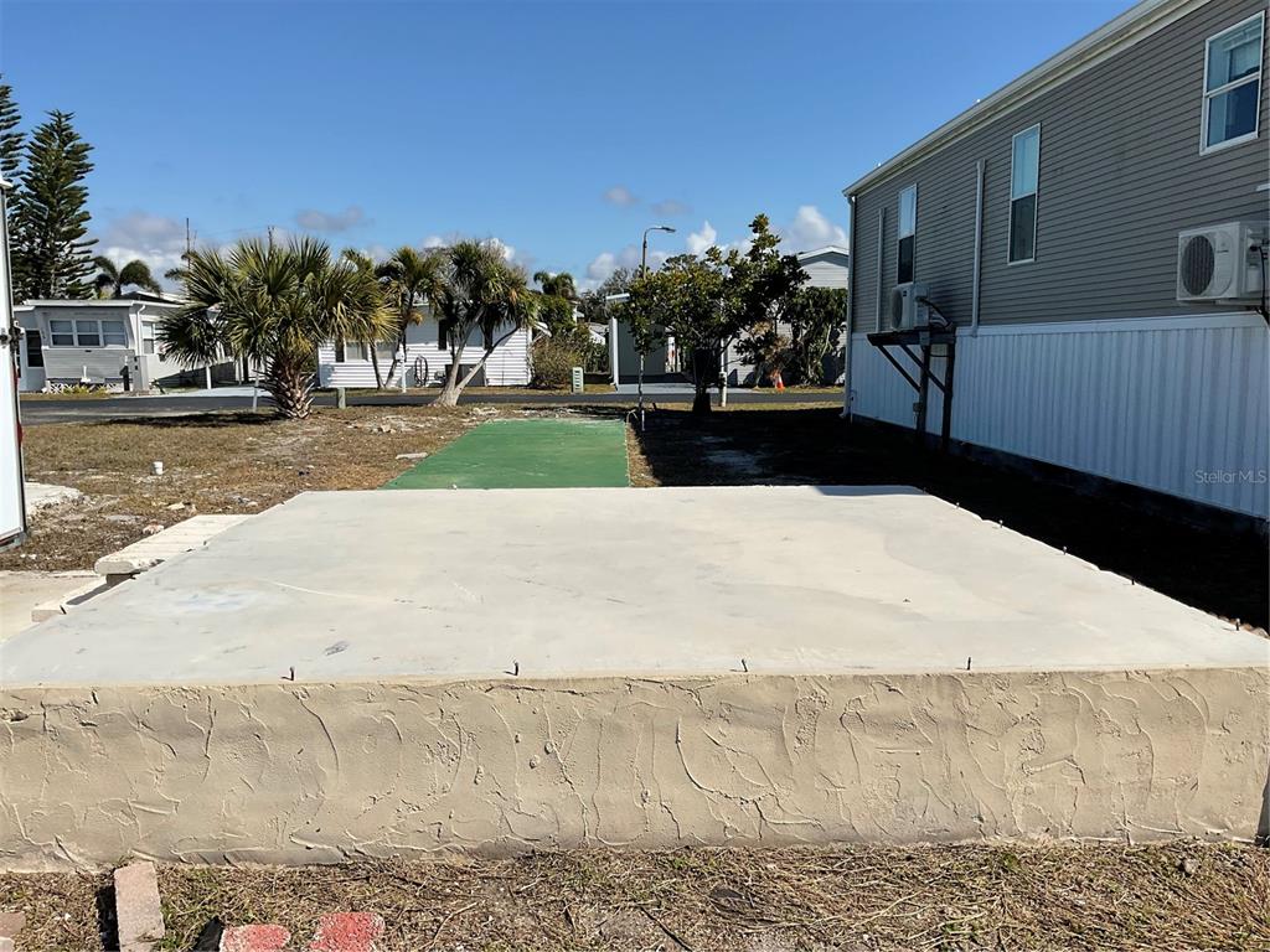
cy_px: 476
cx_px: 635
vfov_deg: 48.2
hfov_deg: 61.7
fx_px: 1064
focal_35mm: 29
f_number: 1.8
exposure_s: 1/4785
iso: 16
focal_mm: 3
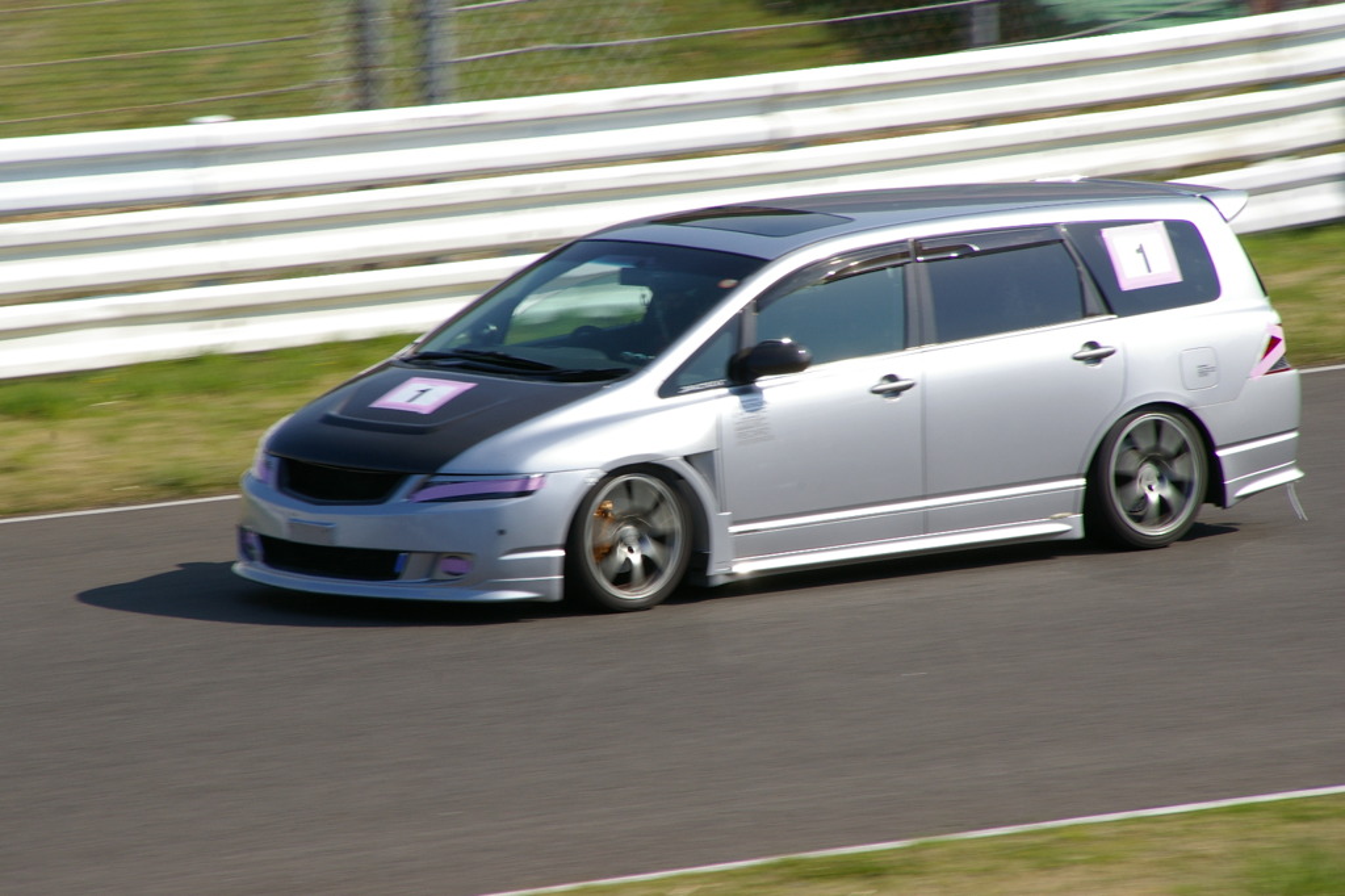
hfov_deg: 6.0
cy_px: 448
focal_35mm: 345
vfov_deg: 4.0
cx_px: 672
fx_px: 12885
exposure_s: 1/125
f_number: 16
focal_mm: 230
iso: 200
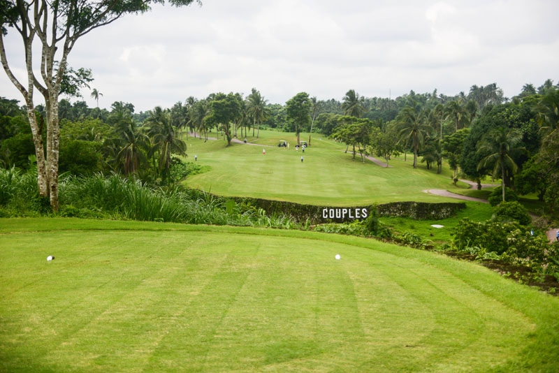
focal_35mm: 65
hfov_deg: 30.9
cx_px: 280
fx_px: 1010
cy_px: 186
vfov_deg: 20.9
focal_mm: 65
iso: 320
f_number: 5
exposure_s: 1/2500
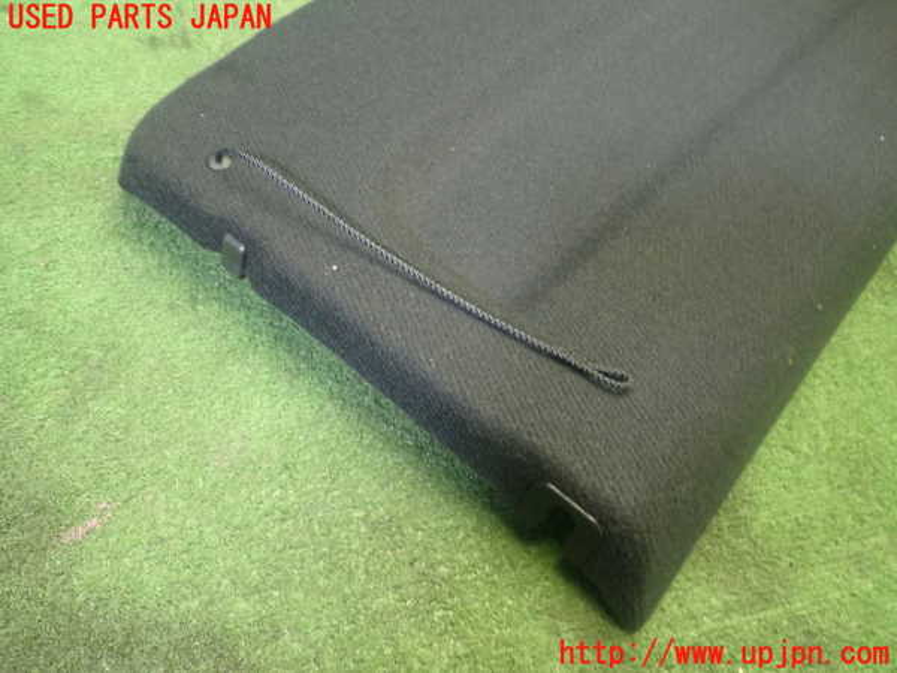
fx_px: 777
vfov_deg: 46.8
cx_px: 448
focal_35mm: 30
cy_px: 336
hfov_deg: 60.0
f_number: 2.3
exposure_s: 1/30
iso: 400
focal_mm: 5.4
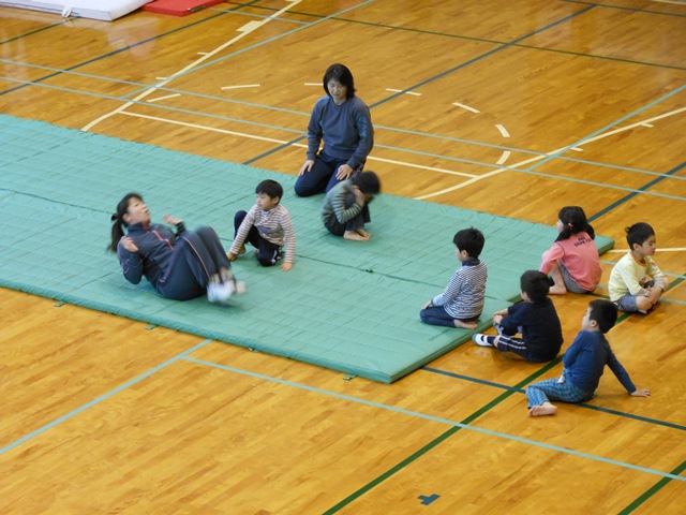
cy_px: 258
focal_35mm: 127
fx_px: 2517
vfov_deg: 11.7
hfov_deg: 15.5
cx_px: 343
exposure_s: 1/20
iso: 400
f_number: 5
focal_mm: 22.6
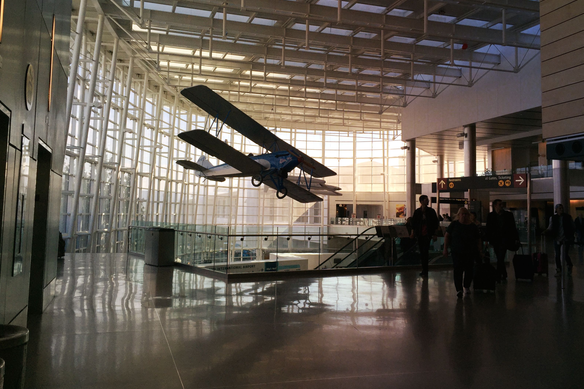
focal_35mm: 31
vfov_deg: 42.2
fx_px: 503
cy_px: 166
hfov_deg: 60.3
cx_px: 296
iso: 32
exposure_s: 1/920
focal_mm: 4.15
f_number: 2.2
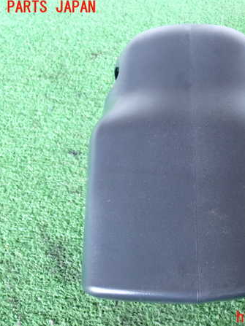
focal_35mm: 51
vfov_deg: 37.5
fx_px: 482
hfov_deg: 28.2
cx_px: 182
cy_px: 163
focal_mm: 6.83
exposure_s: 1/40
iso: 640
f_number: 2.7
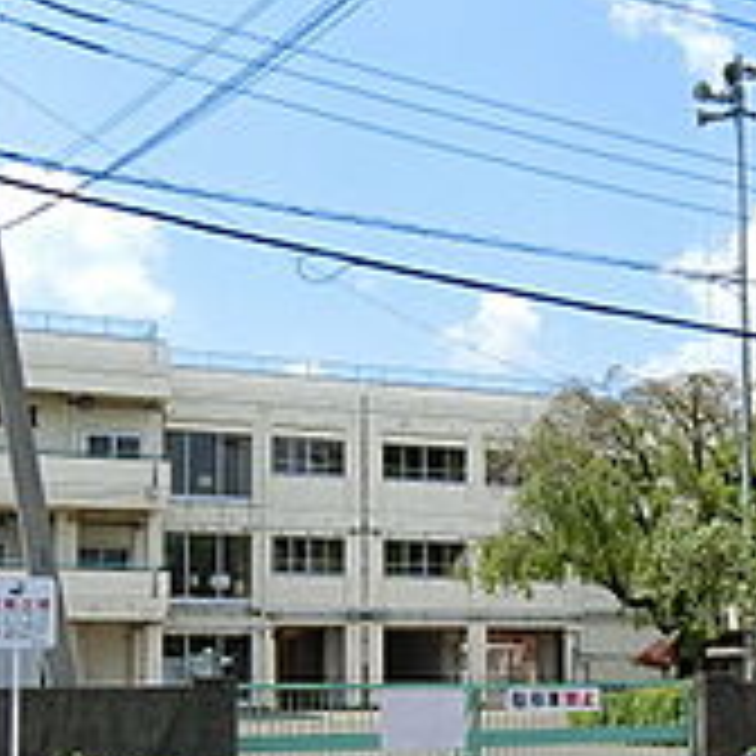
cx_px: 634
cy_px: 605
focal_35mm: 62
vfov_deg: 27.2
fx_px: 1532
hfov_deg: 27.0
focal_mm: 4.06
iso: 80
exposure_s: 1/200
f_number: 6.9
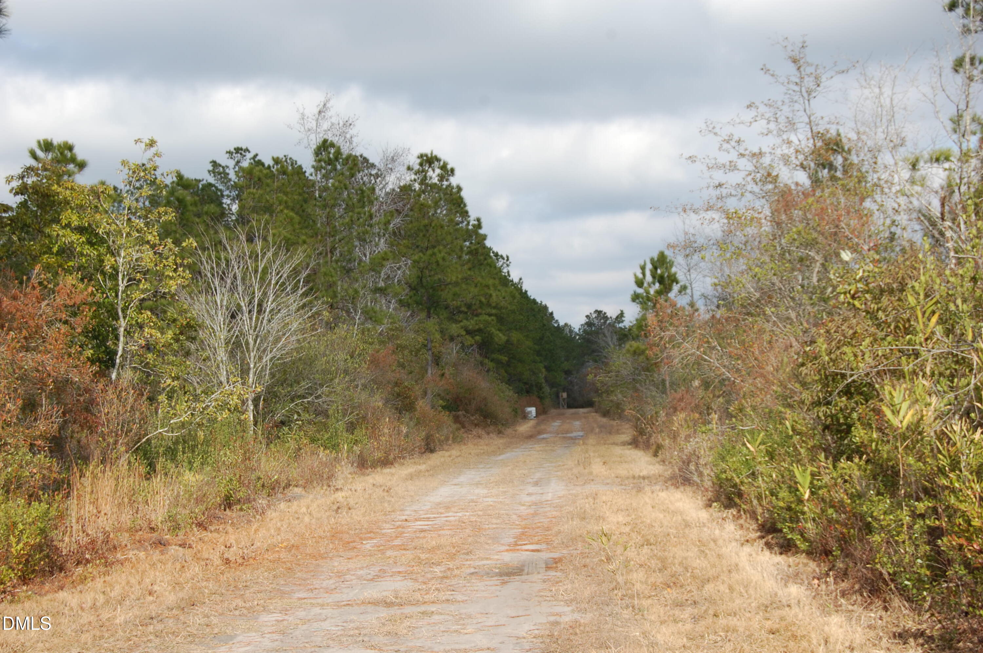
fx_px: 1719
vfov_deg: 21.5
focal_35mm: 63
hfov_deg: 31.9
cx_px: 492
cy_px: 326
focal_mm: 42
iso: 200
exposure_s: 1/320
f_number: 9
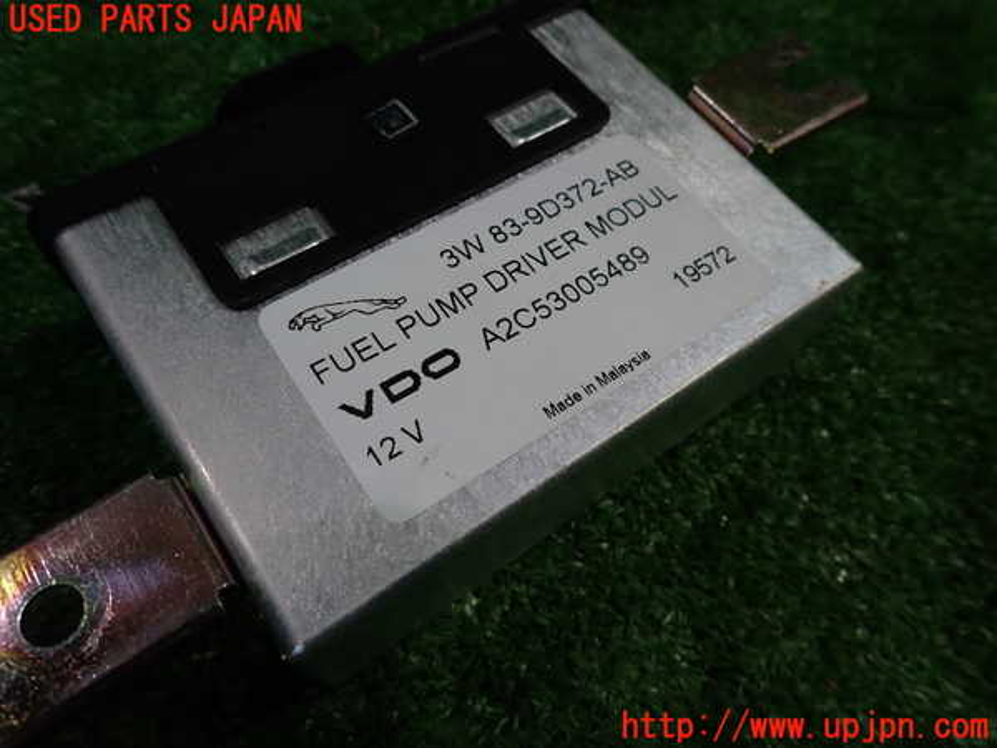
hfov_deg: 69.4
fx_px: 720
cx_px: 498
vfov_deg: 54.9
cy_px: 374
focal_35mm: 25
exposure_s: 1/60
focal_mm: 4.5
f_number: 2.8
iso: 125
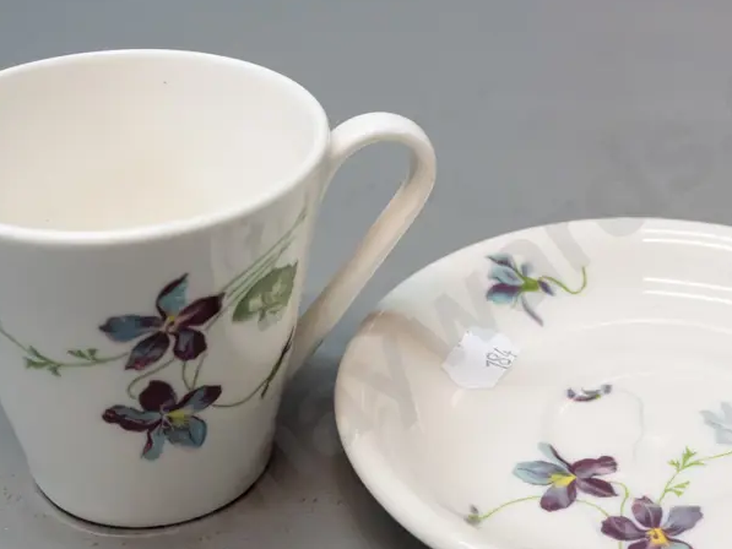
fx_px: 1523
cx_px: 478
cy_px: 306
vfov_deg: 20.4
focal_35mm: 72
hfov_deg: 26.9
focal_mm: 21
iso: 3200
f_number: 5.6
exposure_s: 1/200
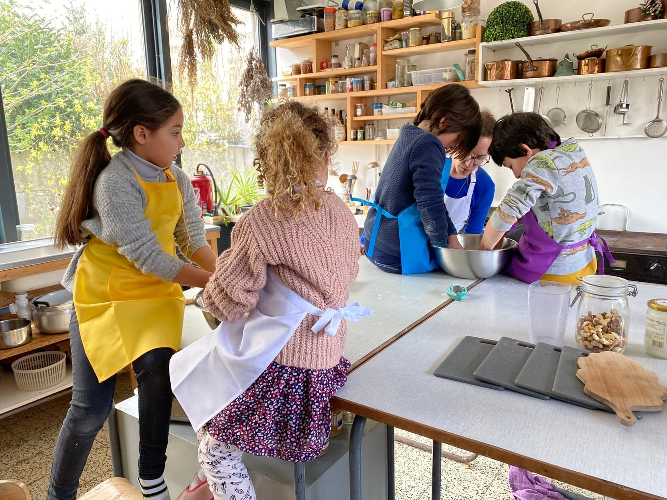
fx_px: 501
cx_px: 334
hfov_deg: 67.3
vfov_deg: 53.1
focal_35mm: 26
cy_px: 250
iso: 100
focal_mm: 4.25
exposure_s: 1/121
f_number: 1.8
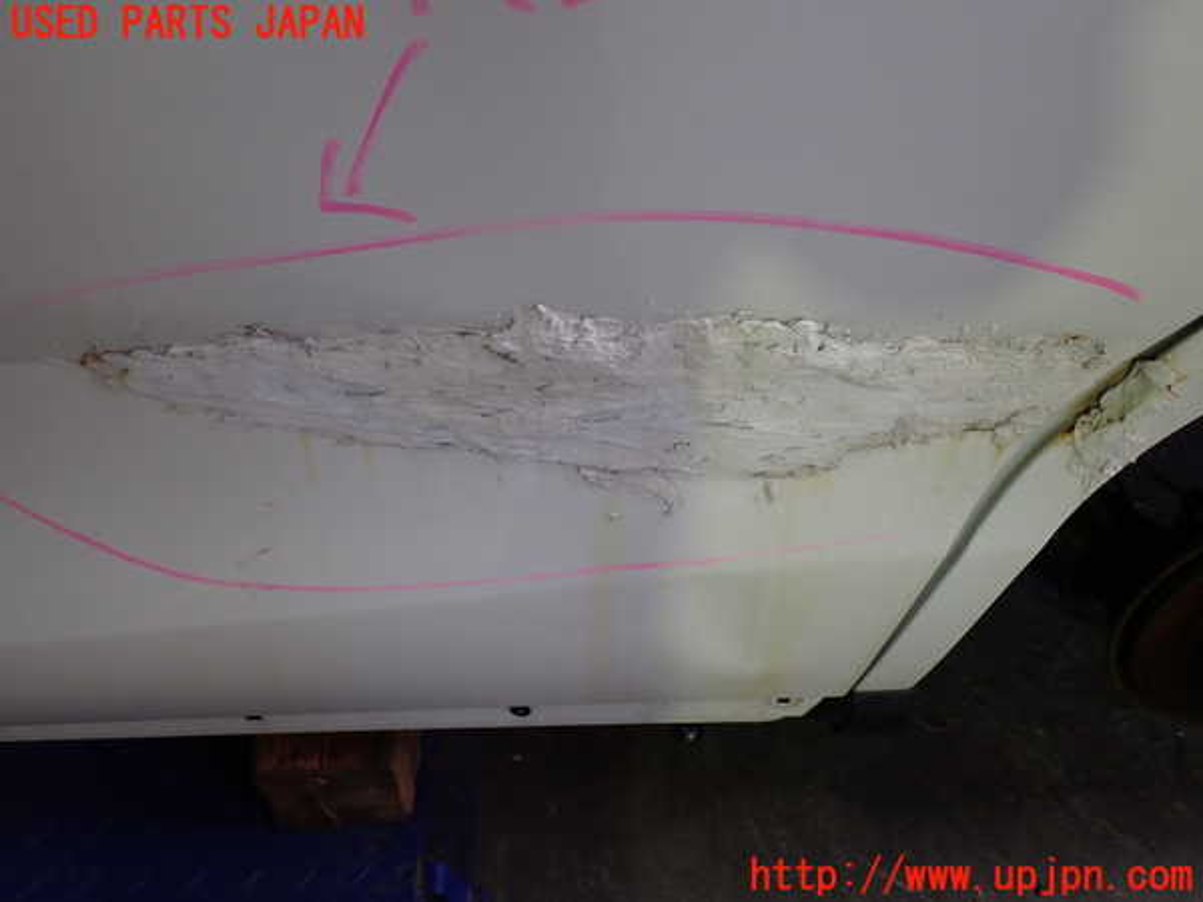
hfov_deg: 56.8
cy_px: 451
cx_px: 602
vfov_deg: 44.2
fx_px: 1112
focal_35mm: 32
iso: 200
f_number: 2.4
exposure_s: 1/50
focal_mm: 5.79
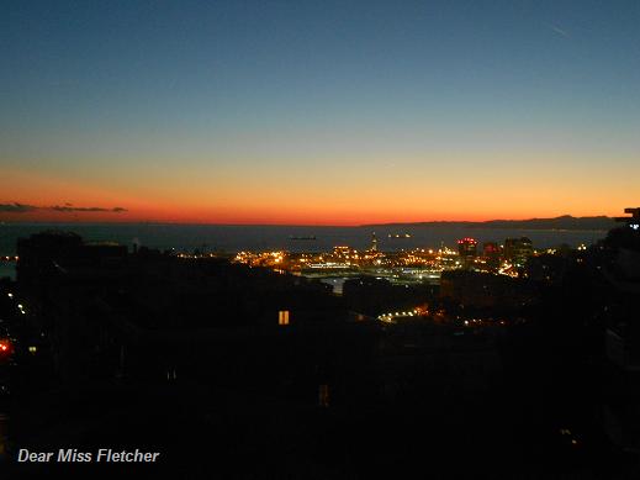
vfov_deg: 38.7
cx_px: 320
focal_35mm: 37
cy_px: 240
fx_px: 684
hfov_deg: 50.1
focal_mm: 6.7
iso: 400
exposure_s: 1/6
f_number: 3.9
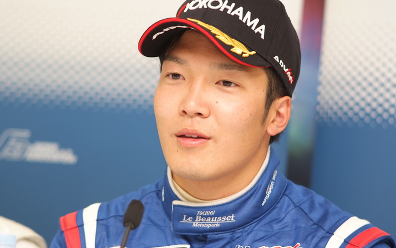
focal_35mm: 276
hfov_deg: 7.6
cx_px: 198
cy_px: 118
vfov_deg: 4.8
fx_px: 2979
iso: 400
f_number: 2.8
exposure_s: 1/125
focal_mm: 180
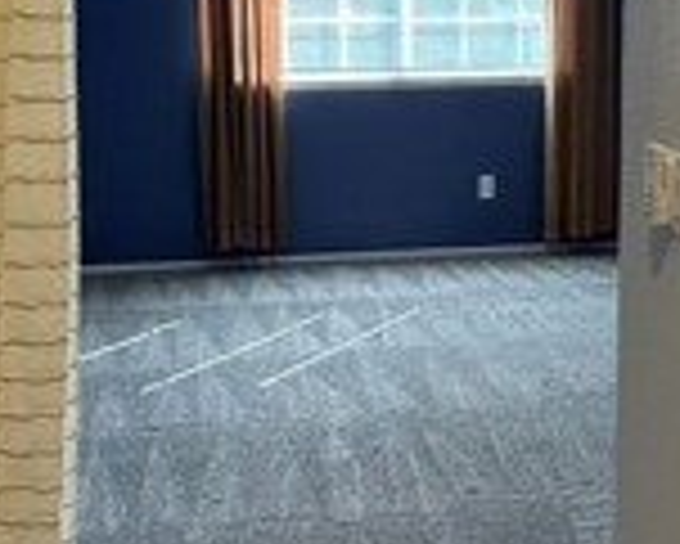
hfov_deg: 32.4
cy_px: 148
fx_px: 1168
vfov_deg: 26.0
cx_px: 369
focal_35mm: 58
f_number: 2.2
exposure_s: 1/120
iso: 200
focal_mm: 2.22
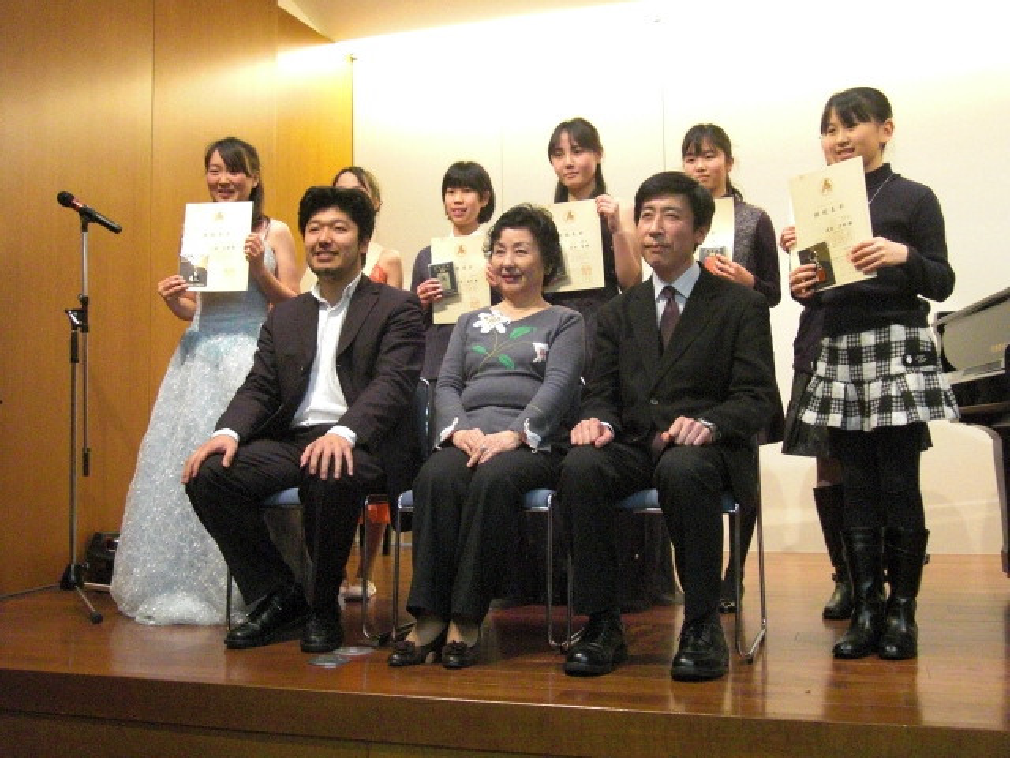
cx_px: 505
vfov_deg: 36.8
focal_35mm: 39
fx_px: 1138
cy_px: 379
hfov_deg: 47.9
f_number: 3
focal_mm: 6.9
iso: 800
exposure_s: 1/80
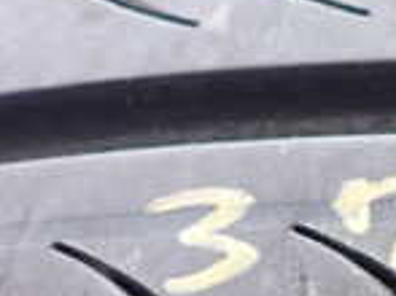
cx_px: 633
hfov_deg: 17.0
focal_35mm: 102
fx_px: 1166
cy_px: 288
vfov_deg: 14.3
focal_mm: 4.5
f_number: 2
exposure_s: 1/30
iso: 400
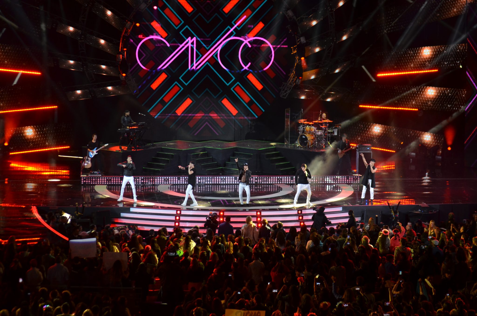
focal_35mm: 98
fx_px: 1289
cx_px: 238
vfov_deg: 14.0
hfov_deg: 21.0
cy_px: 158
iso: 800
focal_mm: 65
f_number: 4.2
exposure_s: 1/125
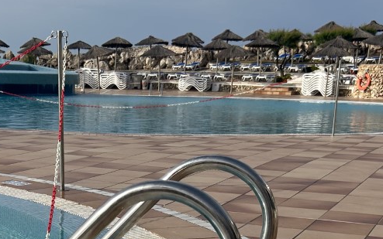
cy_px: 294
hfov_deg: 30.1
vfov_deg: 18.3
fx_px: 700
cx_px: 95
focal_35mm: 67
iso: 50
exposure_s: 1/5587
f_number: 1.5
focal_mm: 5.7
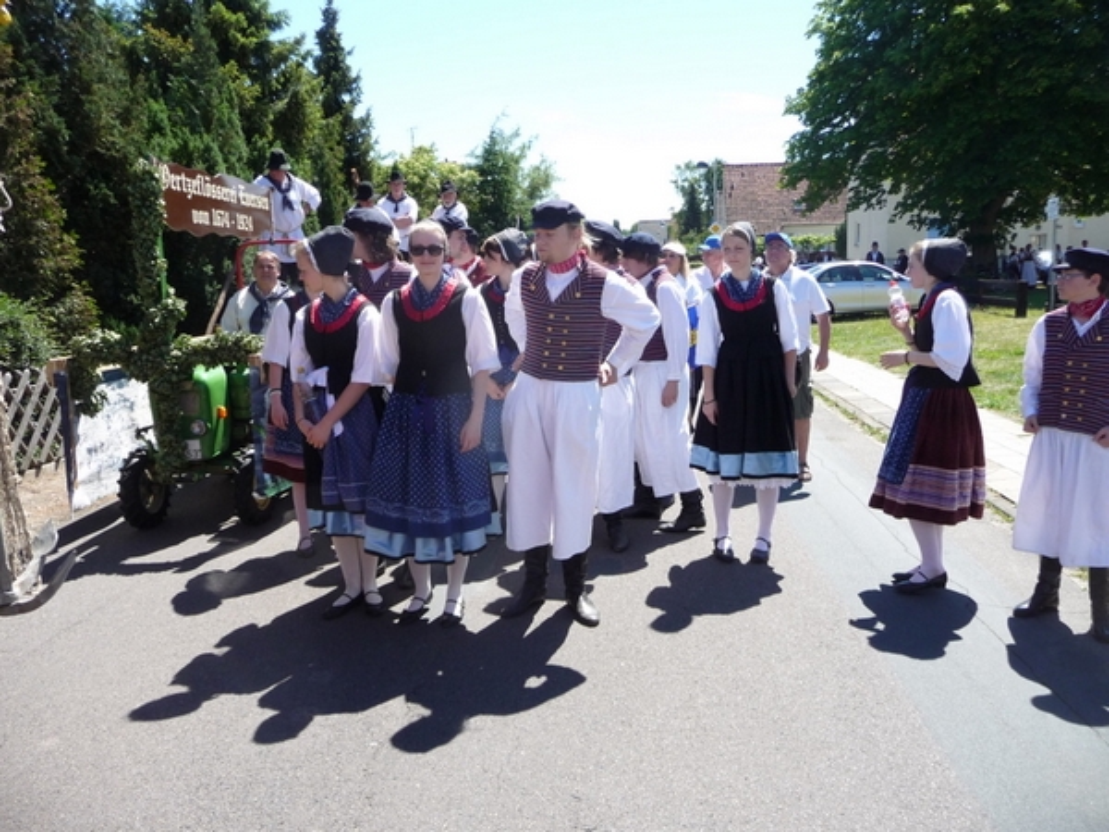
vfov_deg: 49.7
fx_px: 897
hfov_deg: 63.4
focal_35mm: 28
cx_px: 554
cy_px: 416
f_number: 3.3
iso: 125
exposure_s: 1/500
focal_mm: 4.7
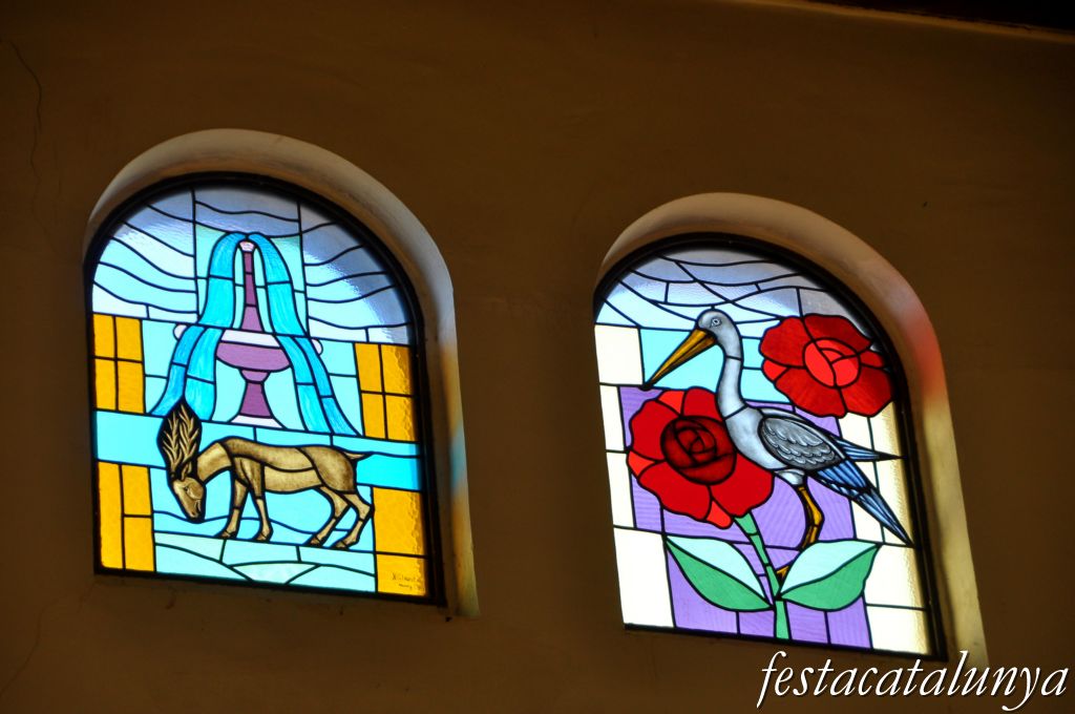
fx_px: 5368
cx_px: 538
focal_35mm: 180
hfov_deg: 11.4
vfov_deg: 7.6
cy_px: 357
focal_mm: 120
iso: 320
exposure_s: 1/125
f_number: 5.3
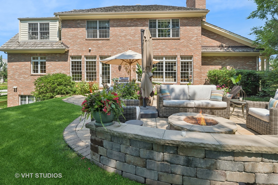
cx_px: 139
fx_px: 131
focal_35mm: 17
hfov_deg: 93.3
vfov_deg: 70.5
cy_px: 92
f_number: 8
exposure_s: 1/250
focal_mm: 17
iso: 200
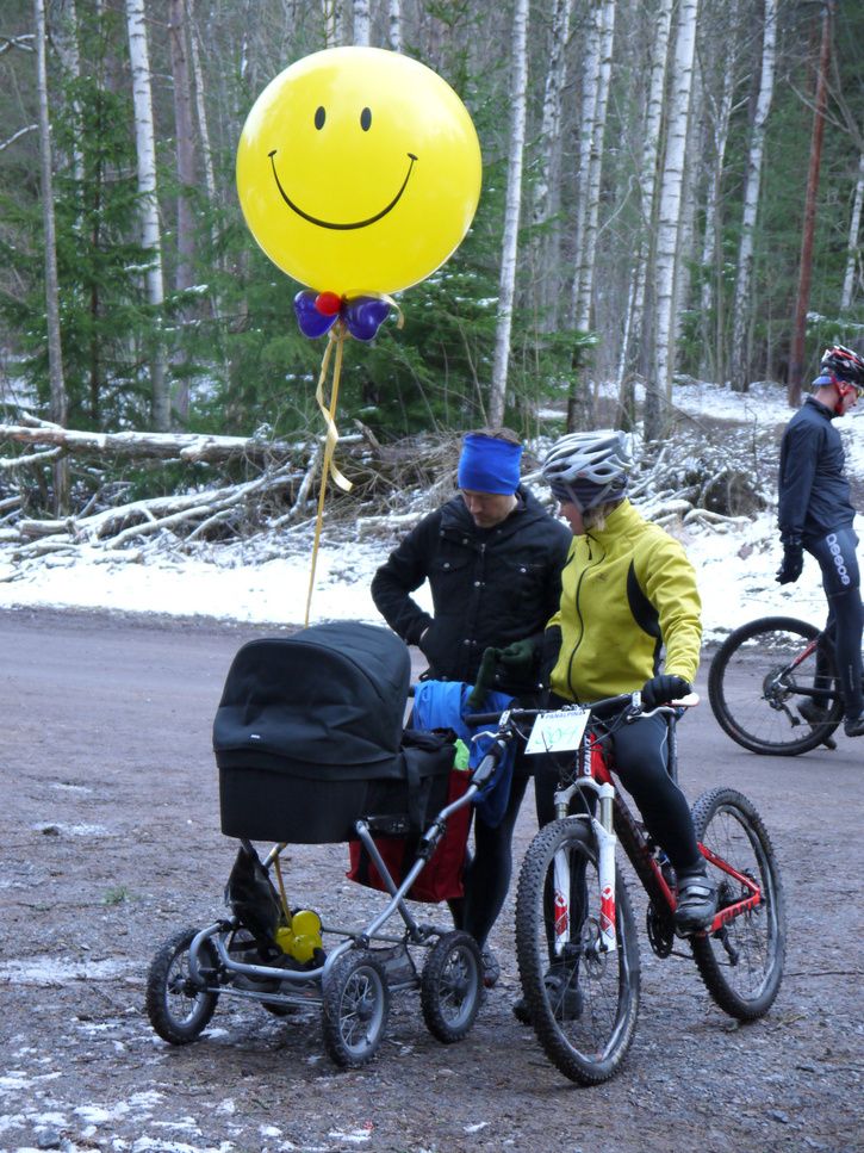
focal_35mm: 84
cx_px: 432
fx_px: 2796
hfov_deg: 17.6
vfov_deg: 23.3
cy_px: 576
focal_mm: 42
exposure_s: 1/250
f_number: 5.6
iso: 320
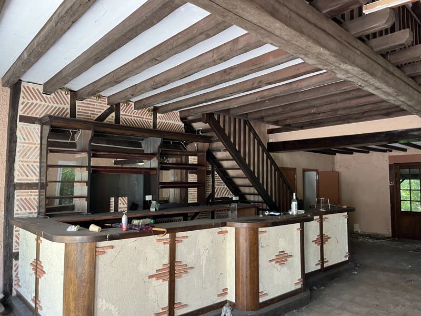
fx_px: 316
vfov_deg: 53.1
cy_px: 158
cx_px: 210
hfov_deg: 67.3
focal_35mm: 26
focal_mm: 5.1
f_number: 1.6
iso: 160
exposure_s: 1/60
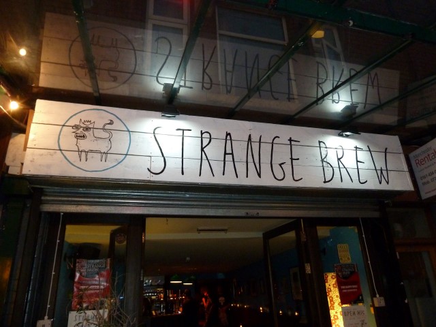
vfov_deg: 54.9
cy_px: 164
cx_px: 218
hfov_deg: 69.4
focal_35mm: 25
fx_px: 315
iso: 400
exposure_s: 1/30
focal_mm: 4.1
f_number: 3.3
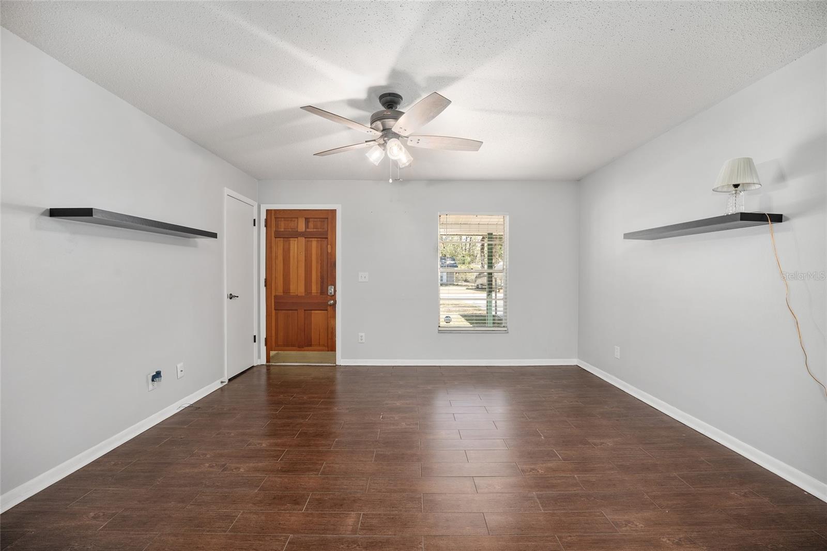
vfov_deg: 81.2
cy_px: 276
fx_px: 322
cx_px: 414
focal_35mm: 14
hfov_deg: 104.3
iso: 400
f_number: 7.1
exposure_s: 1/5
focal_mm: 14
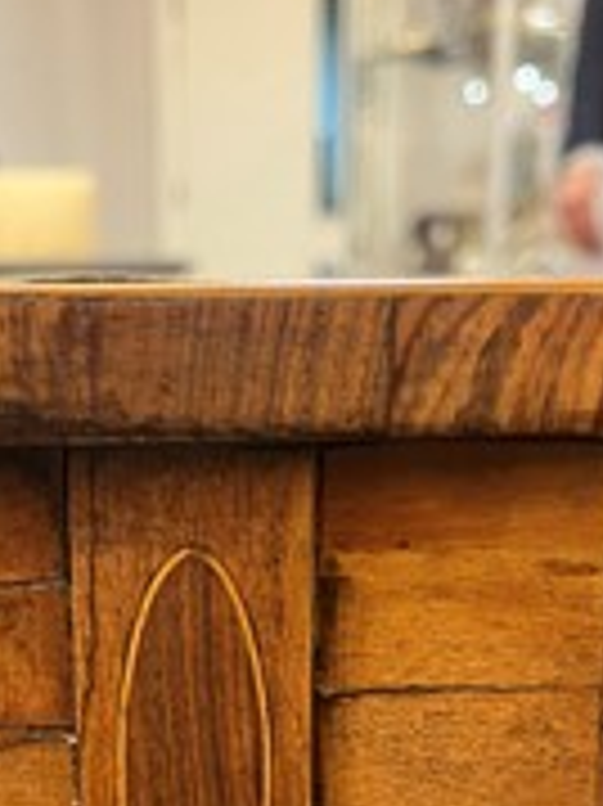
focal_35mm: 58
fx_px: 1349
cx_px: 220
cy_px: 738
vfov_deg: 31.6
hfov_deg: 25.1
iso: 400
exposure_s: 1/33
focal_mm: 5.1
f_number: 1.6
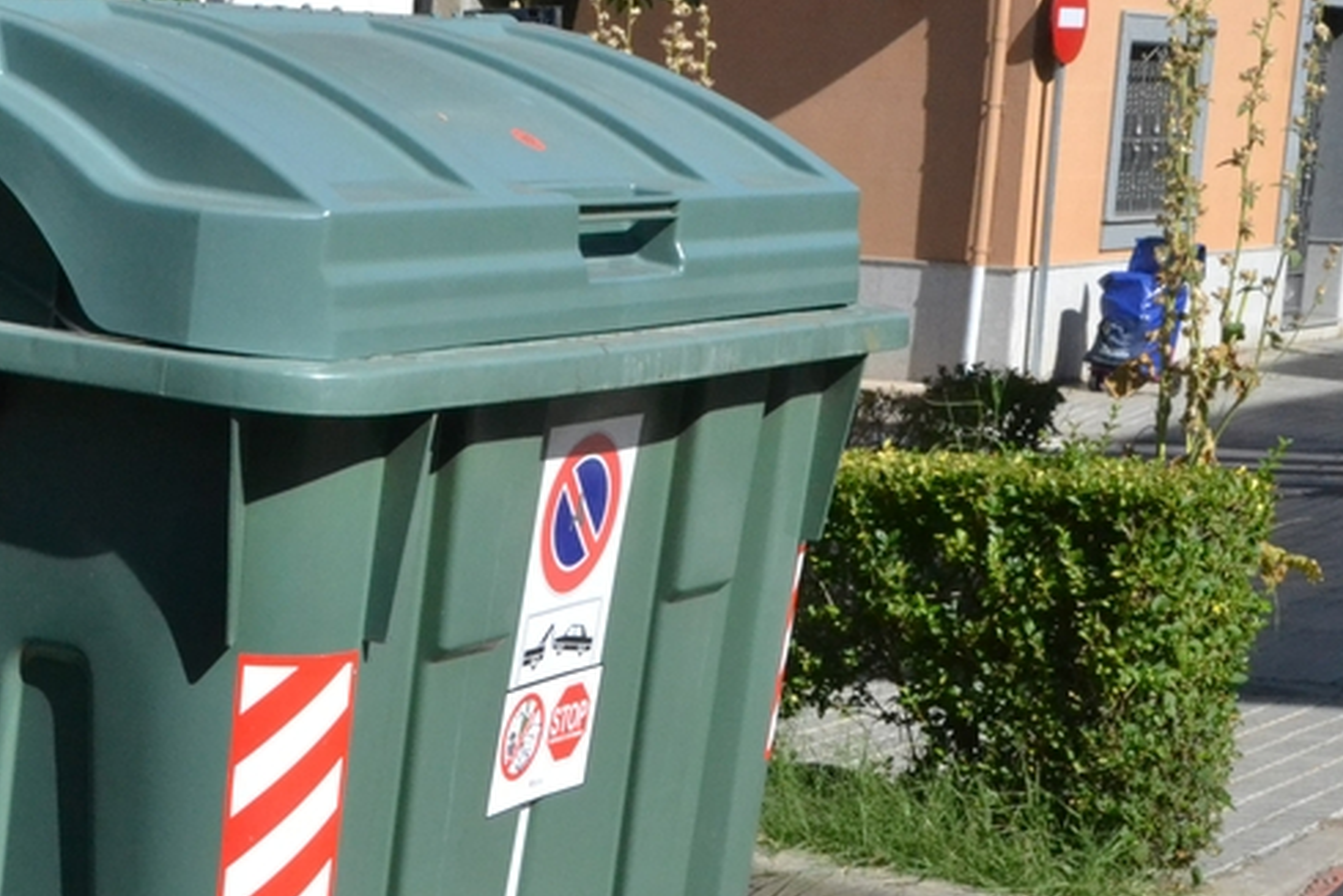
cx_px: 203
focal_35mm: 93
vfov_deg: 14.7
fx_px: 3470
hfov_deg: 21.5
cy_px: 590
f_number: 18
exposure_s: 1/1250
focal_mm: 32
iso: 3200
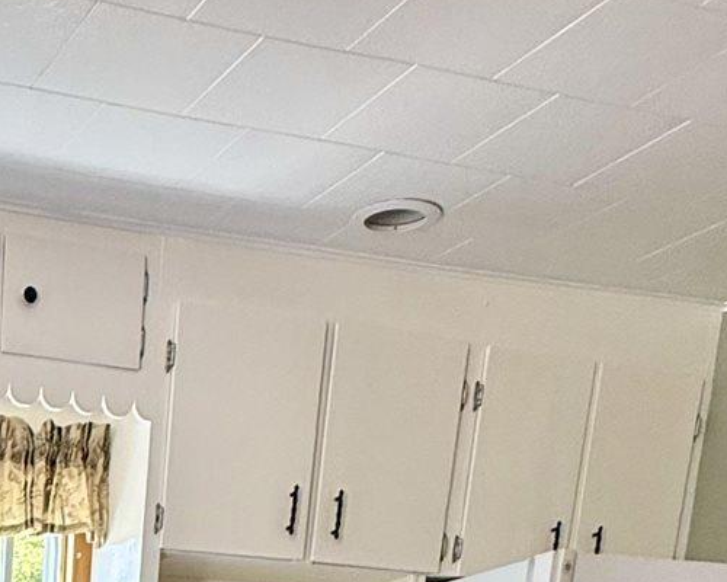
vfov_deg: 16.7
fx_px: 1356
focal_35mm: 63
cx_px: -95
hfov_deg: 27.2
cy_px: 1227
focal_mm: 2.22
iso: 200
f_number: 2.2
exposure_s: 1/120
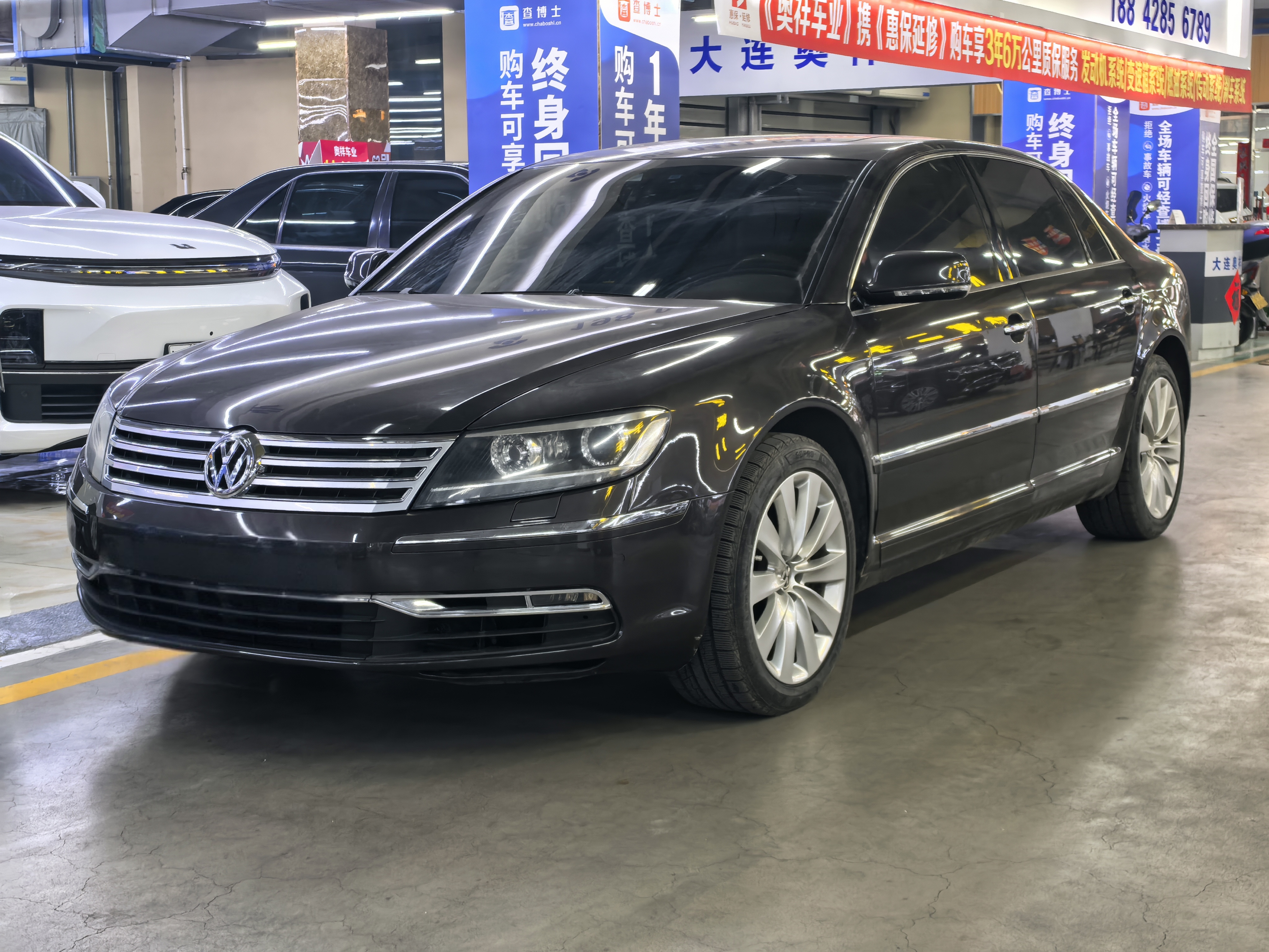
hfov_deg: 35.5
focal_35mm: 54
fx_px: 1980
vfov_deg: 27.0
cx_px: 634
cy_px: 476
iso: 160
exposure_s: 1/100
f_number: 2
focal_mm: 5.75
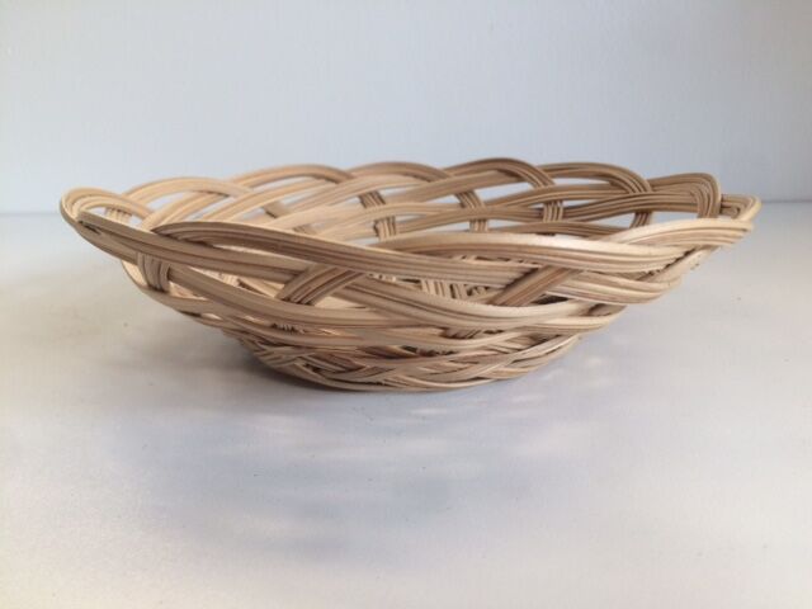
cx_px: 406
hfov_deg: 61.7
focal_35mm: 29
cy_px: 304
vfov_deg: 48.2
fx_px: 680
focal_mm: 4.15
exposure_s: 1/50
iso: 40
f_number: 2.2
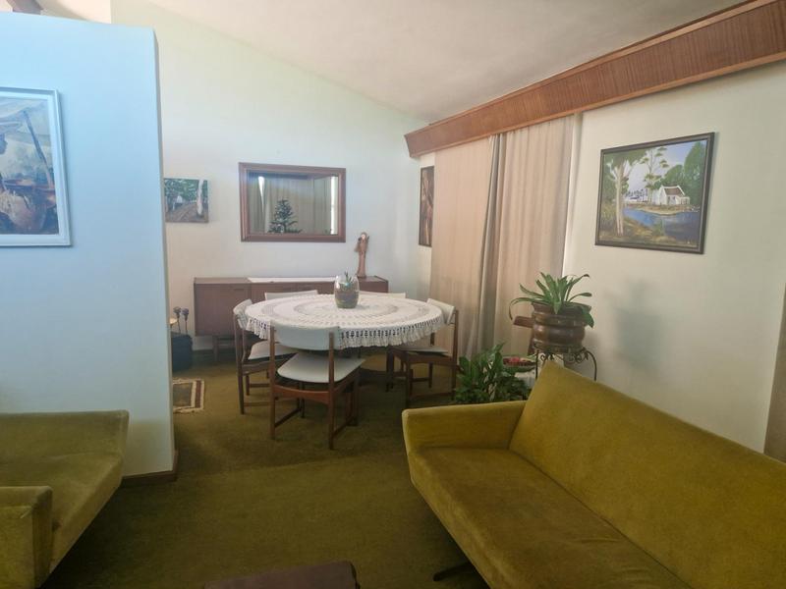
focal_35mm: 23
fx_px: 522
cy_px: 294
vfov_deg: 58.9
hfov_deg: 73.9
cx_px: 393
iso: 640
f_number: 1.8
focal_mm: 5.54
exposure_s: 1/100
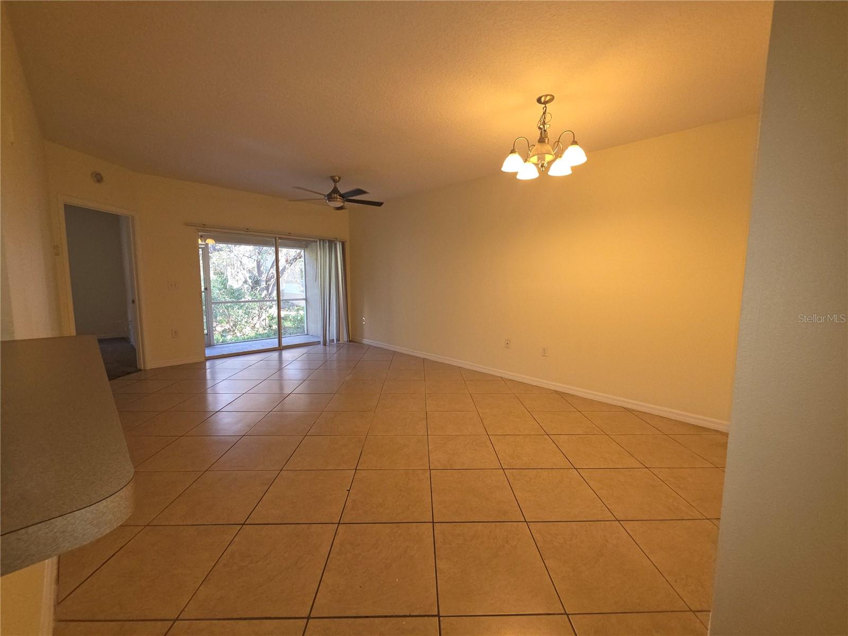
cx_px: 424
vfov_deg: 89.9
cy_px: 318
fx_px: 318
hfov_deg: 106.2
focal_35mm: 13
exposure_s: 1/60
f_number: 1.9
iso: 125
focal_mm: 2.2
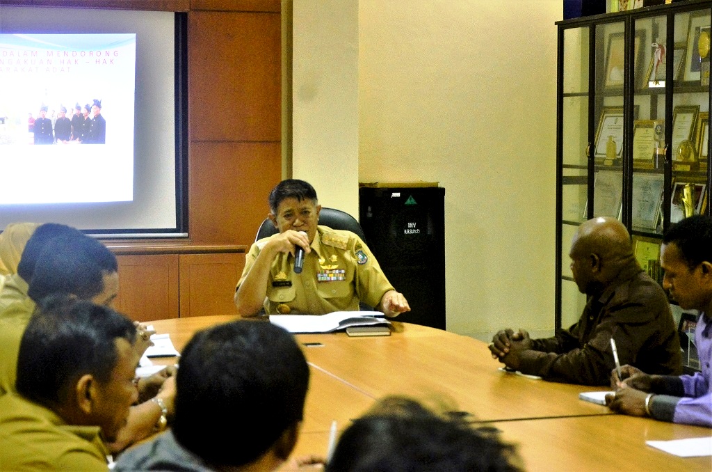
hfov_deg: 28.1
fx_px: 1421
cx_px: 356
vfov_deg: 18.8
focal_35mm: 72
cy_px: 236
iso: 1100
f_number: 4.8
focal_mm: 48
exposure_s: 1/60
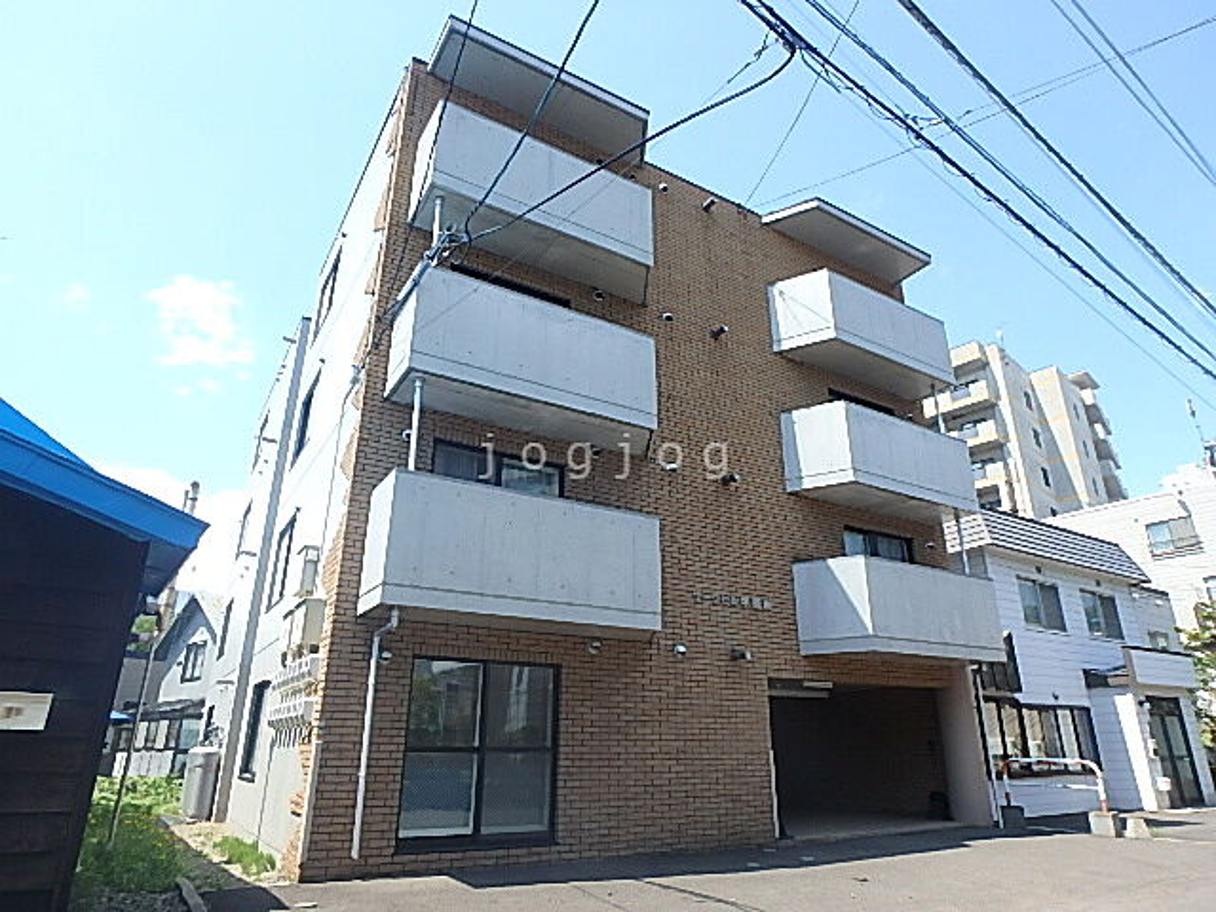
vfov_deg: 63.4
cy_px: 456
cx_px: 608
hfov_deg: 79.0
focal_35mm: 21
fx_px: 738
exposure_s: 1/400
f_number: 3.5
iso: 125
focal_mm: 3.7
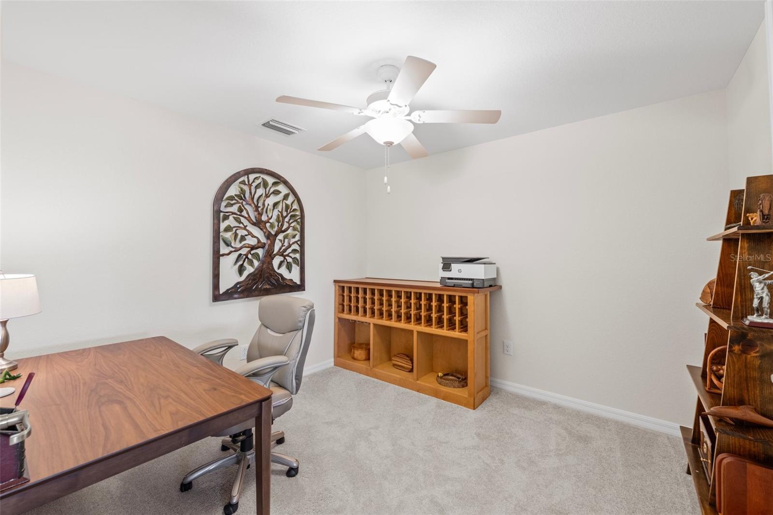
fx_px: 301
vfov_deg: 81.2
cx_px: 386
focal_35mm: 14
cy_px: 258
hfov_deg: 104.3
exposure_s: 1/2.5
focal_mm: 14
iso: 800
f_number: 8
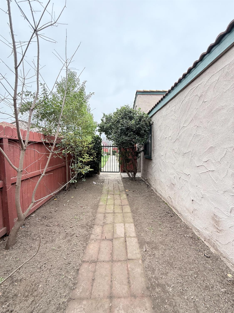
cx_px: 117
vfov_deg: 102.1
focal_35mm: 14
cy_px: 156
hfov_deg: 85.7
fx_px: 126
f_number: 2.2
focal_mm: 2.22
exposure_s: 1/99
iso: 80
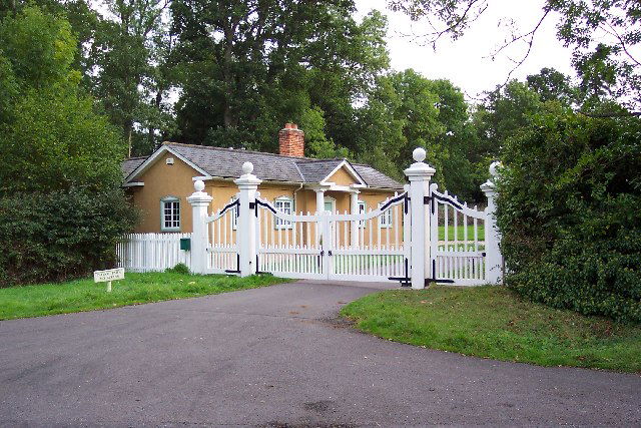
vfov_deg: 35.1
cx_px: 320
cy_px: 214
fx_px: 677
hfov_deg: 50.7
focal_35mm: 38
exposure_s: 1/250
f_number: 2.8
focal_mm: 8
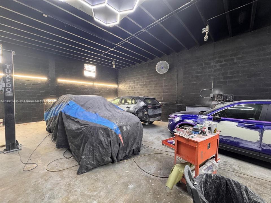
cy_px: 102
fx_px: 110
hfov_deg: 102.1
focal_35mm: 14
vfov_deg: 85.7
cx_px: 136
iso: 320
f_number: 2.2
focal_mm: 2.22
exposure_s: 1/60
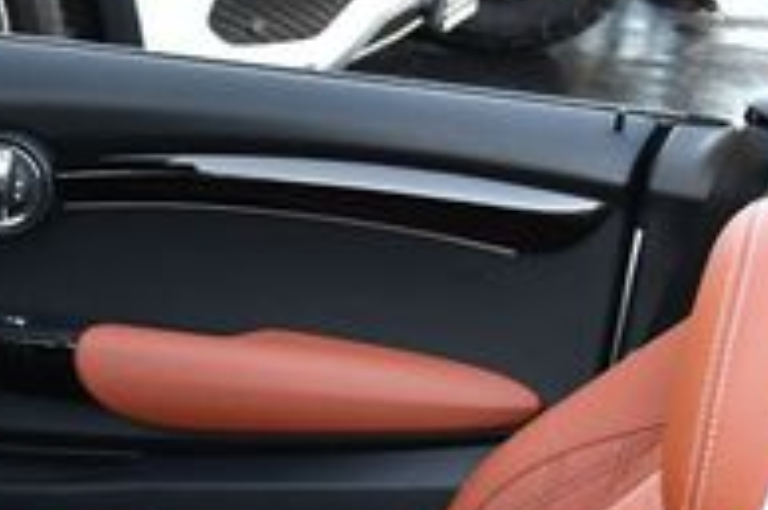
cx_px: -59
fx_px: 2536
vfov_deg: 11.0
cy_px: 783
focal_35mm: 119
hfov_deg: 16.7
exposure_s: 1/250
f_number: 3.5
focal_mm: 18
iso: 500
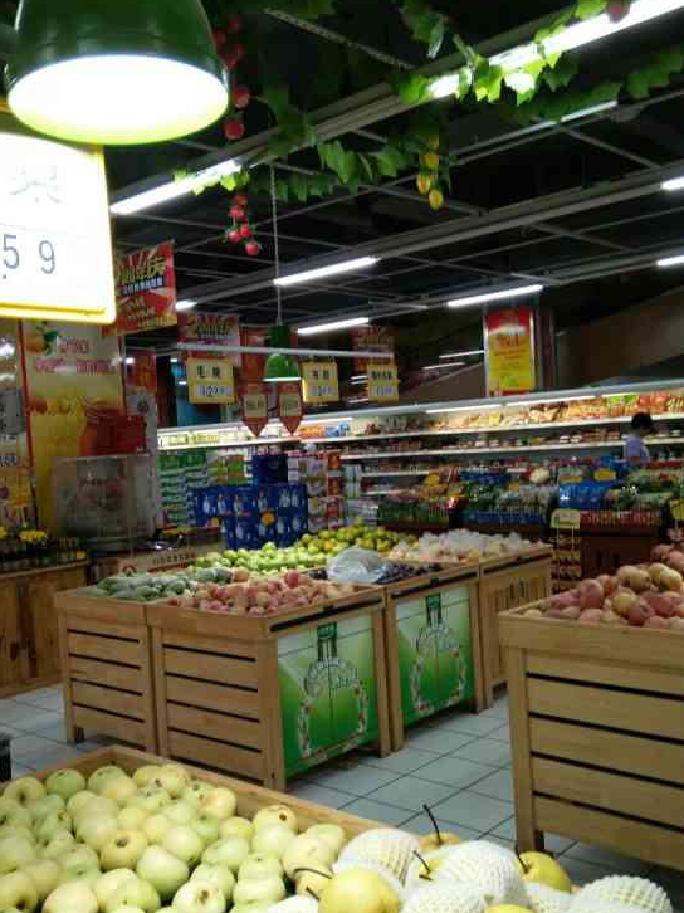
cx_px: 316
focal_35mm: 27
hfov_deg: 51.3
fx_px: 712
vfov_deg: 65.3
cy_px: 480
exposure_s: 1/50
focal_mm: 3.66
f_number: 2.2
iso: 68
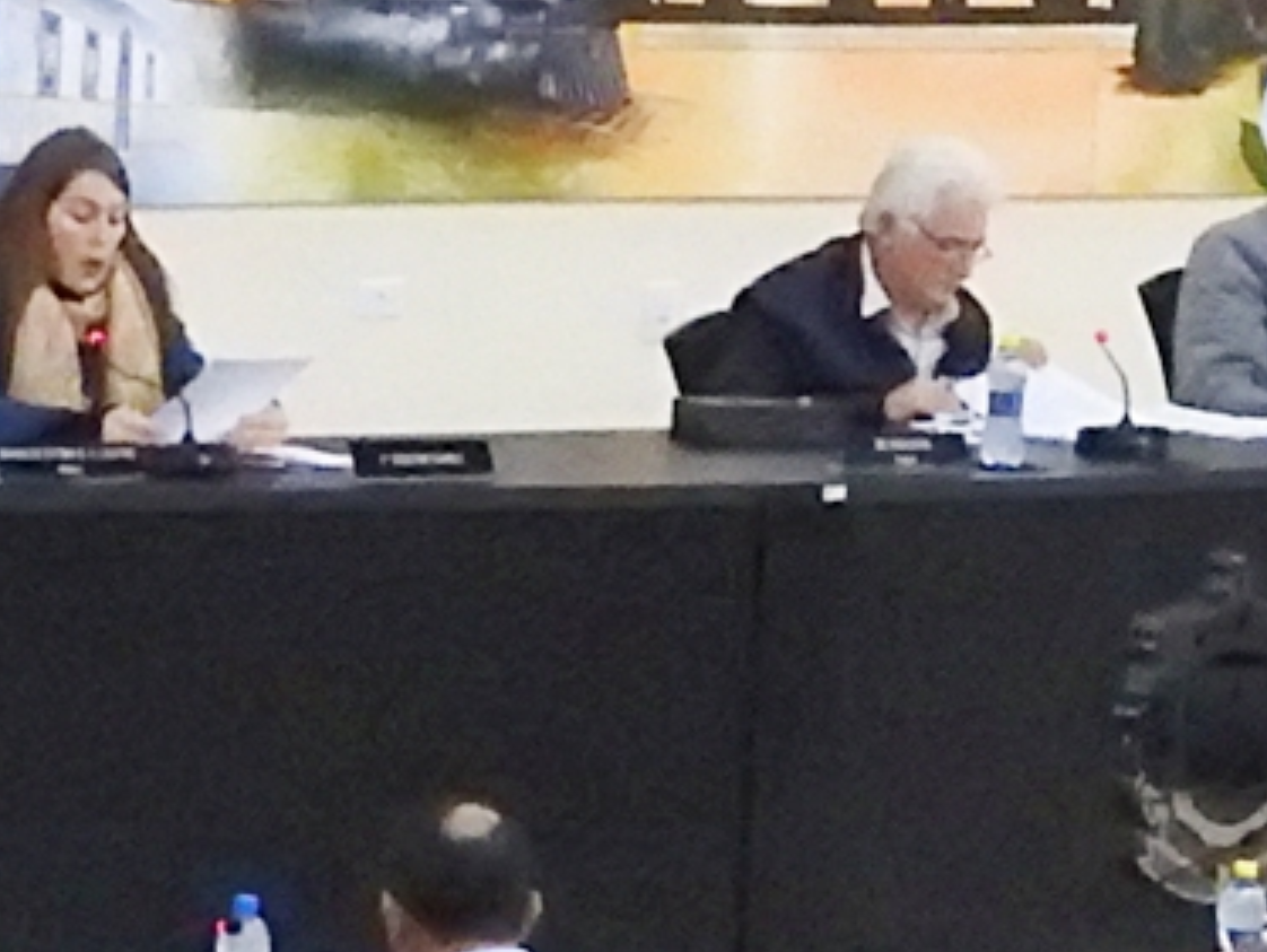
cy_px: 491
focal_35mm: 284
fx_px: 10402
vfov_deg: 5.2
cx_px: 1220
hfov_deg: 6.9
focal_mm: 8.1
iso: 1600
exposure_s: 1/50
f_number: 4
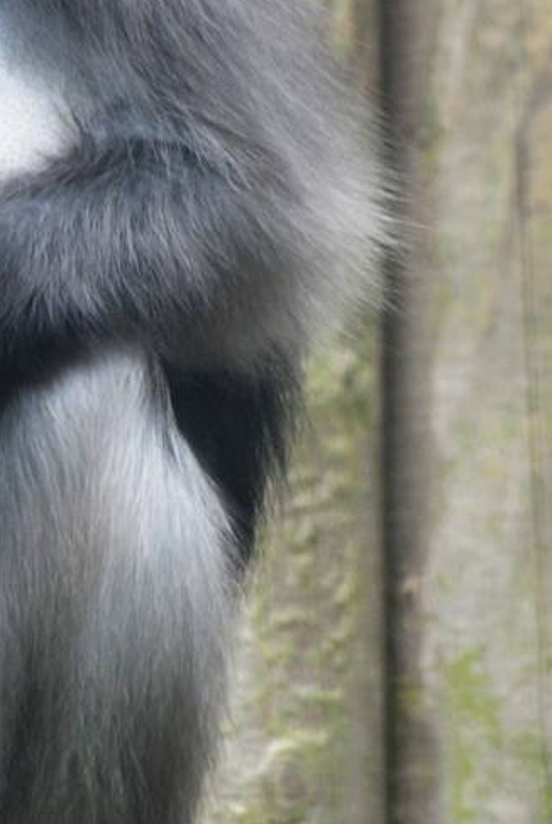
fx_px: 24860
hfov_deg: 1.3
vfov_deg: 1.9
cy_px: 394
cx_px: -50
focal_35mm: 1084
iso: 400
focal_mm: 220
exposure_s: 1/125
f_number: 5.3
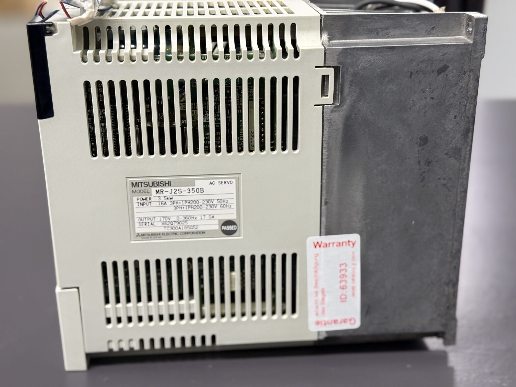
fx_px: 716
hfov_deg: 39.7
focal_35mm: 48
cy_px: 194
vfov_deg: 30.3
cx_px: 258
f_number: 1.78
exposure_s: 1/50
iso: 250
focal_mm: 6.76
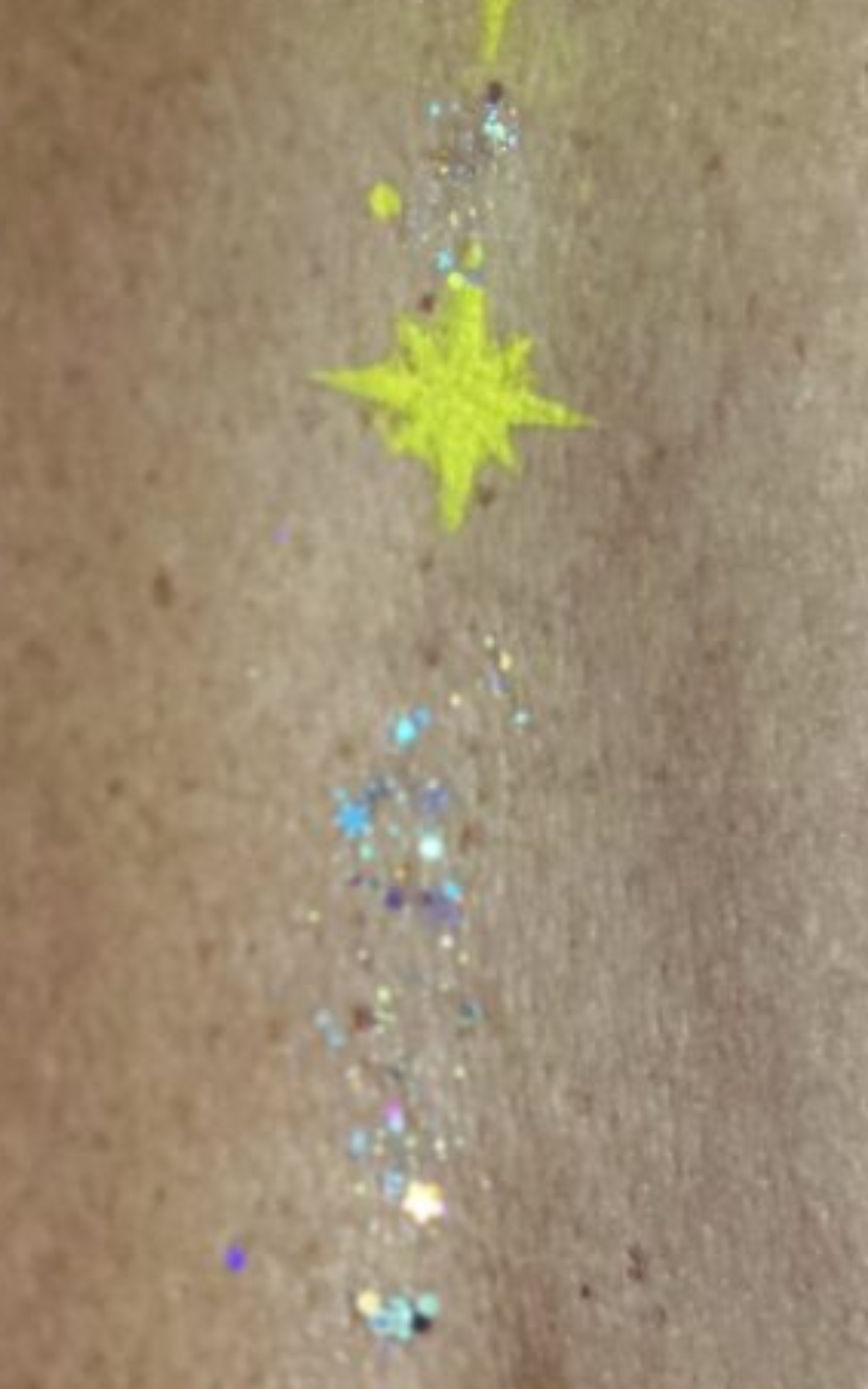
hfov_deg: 5.5
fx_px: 9087
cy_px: 232
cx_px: 509
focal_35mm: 240
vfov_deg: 8.7
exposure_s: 1/18
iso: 400
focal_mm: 9
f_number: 2.8
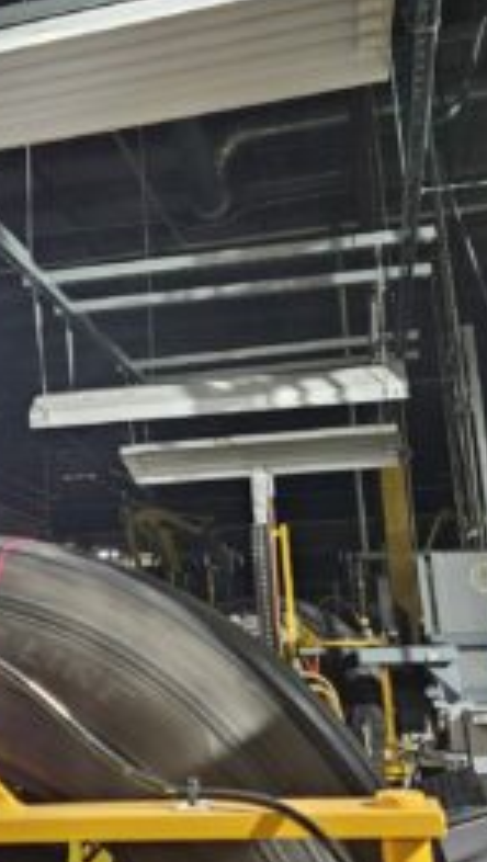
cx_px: 86
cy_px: 441
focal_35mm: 43
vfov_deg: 47.3
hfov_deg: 27.2
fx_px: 984
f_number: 1.8
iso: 640
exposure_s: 1/40
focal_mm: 5.4
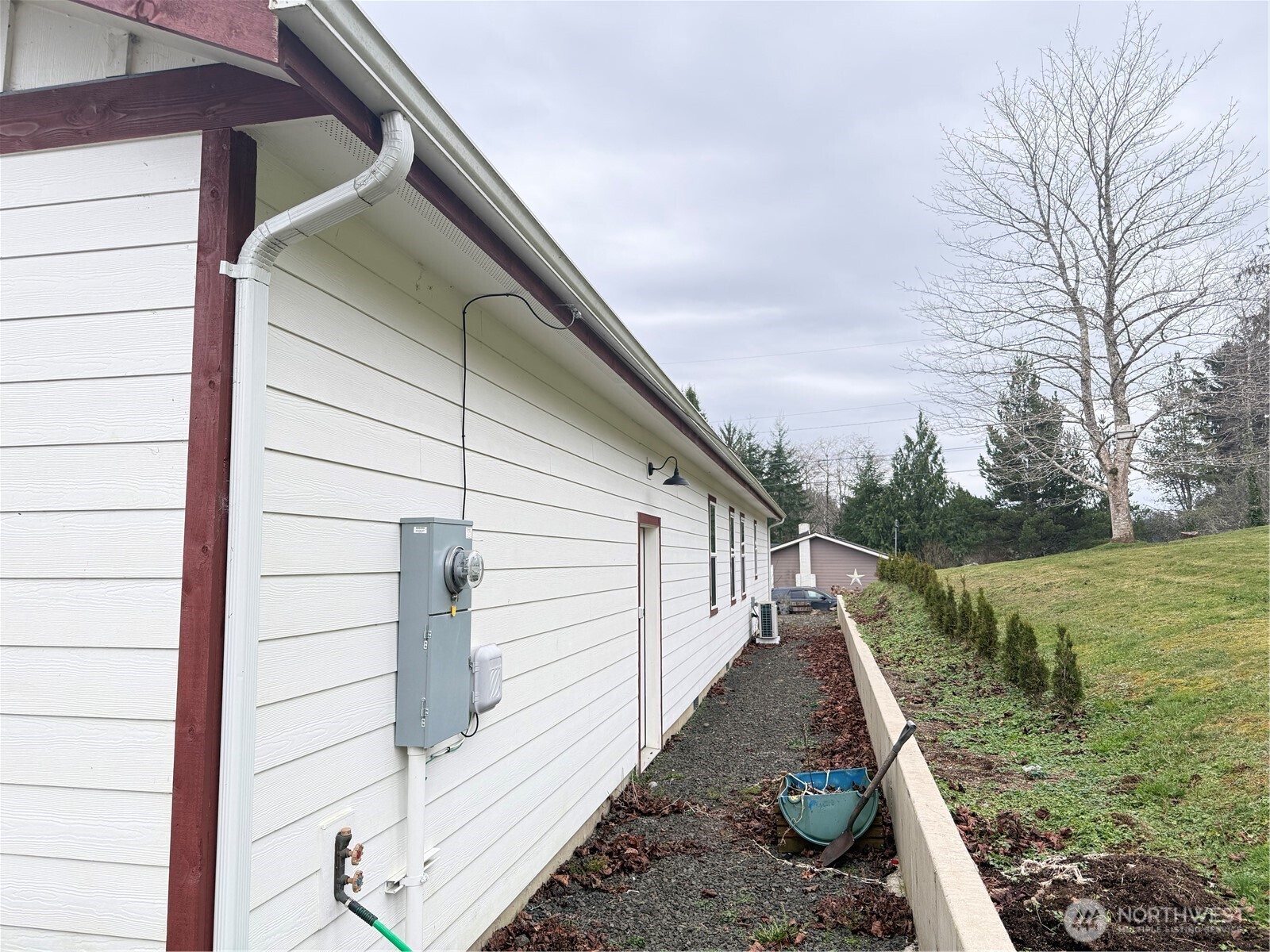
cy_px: 476
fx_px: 881
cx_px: 635
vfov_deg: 56.8
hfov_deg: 71.6
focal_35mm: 24
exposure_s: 1/243
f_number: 1.78
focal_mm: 6.76
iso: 160
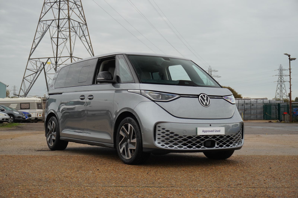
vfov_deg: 25.7
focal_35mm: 52
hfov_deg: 37.9
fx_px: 434
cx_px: 149
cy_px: 99
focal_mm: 35
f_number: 5.6
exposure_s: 1/160
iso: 500
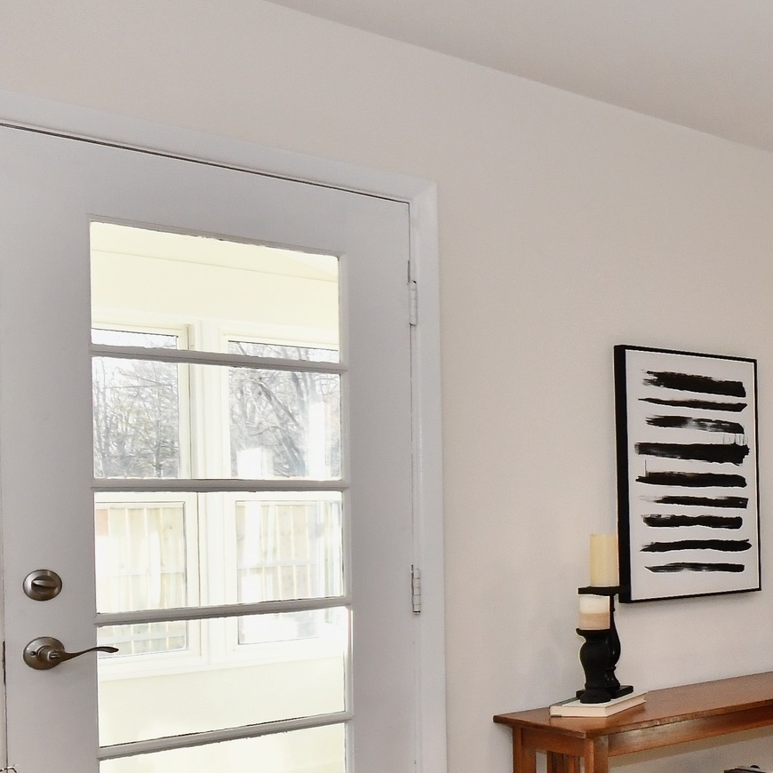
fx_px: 1137
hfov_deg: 29.2
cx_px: 1040
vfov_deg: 37.0
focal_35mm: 45
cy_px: 534
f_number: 6.3
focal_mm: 10
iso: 640
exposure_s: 1/80
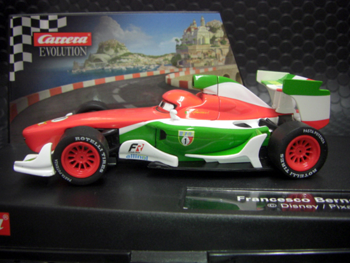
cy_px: 132
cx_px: 175
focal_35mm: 38
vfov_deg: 37.7
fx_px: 384
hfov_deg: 49.0
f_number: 3.4
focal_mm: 6.3
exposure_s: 1/25
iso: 200
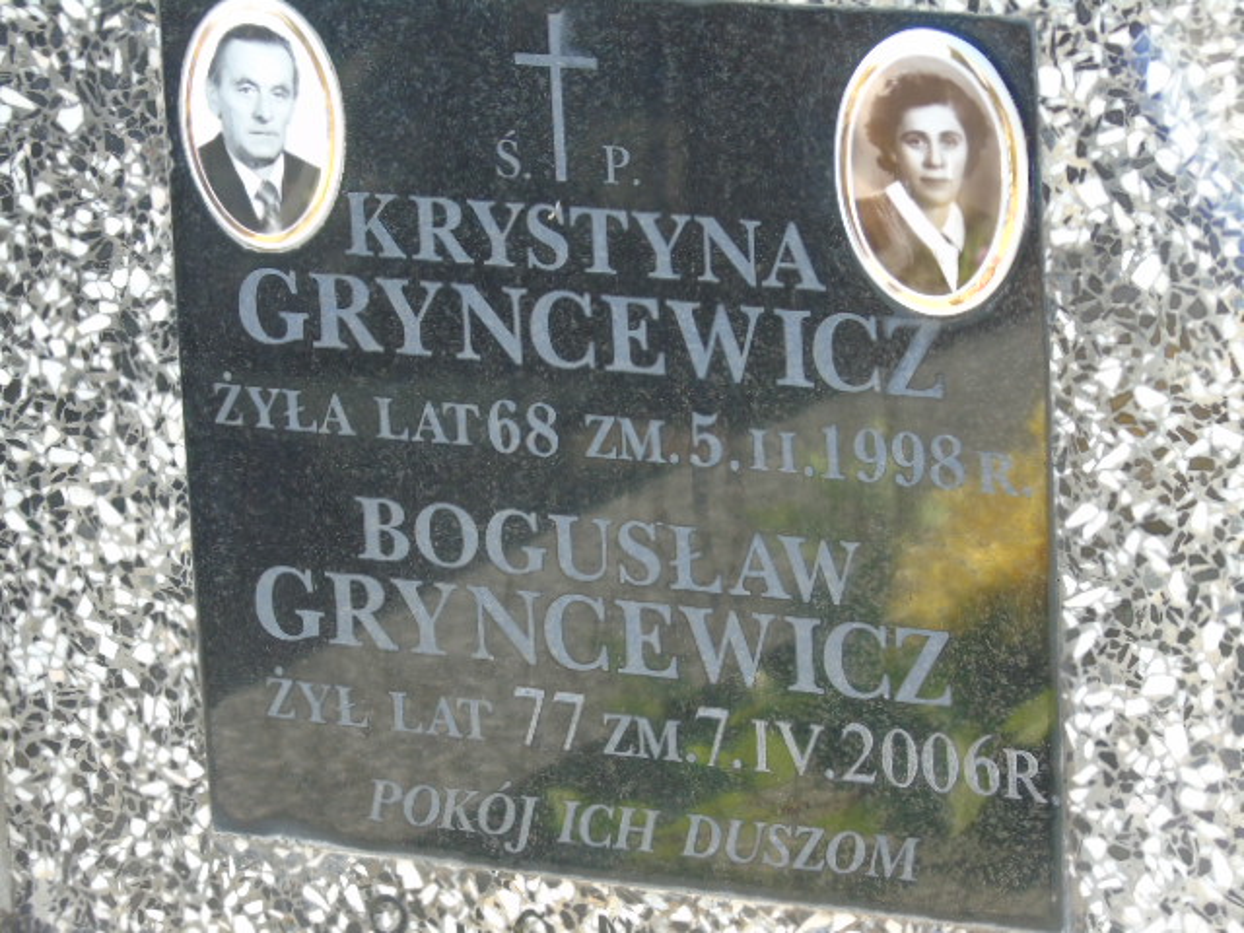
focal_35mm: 212
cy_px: 466
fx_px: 7619
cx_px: 622
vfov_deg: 7.0
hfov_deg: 9.3
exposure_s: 1/125
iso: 320
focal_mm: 38
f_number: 4.7
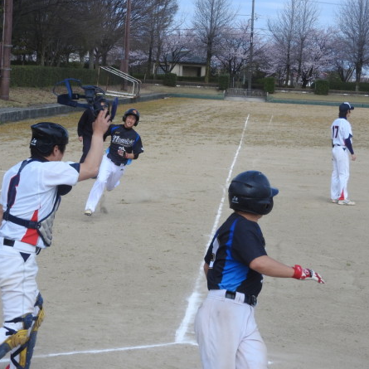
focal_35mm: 125
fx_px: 1508
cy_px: 184
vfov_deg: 14.0
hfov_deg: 13.9
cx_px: 151
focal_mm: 18.8
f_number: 4.8
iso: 100
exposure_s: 1/640
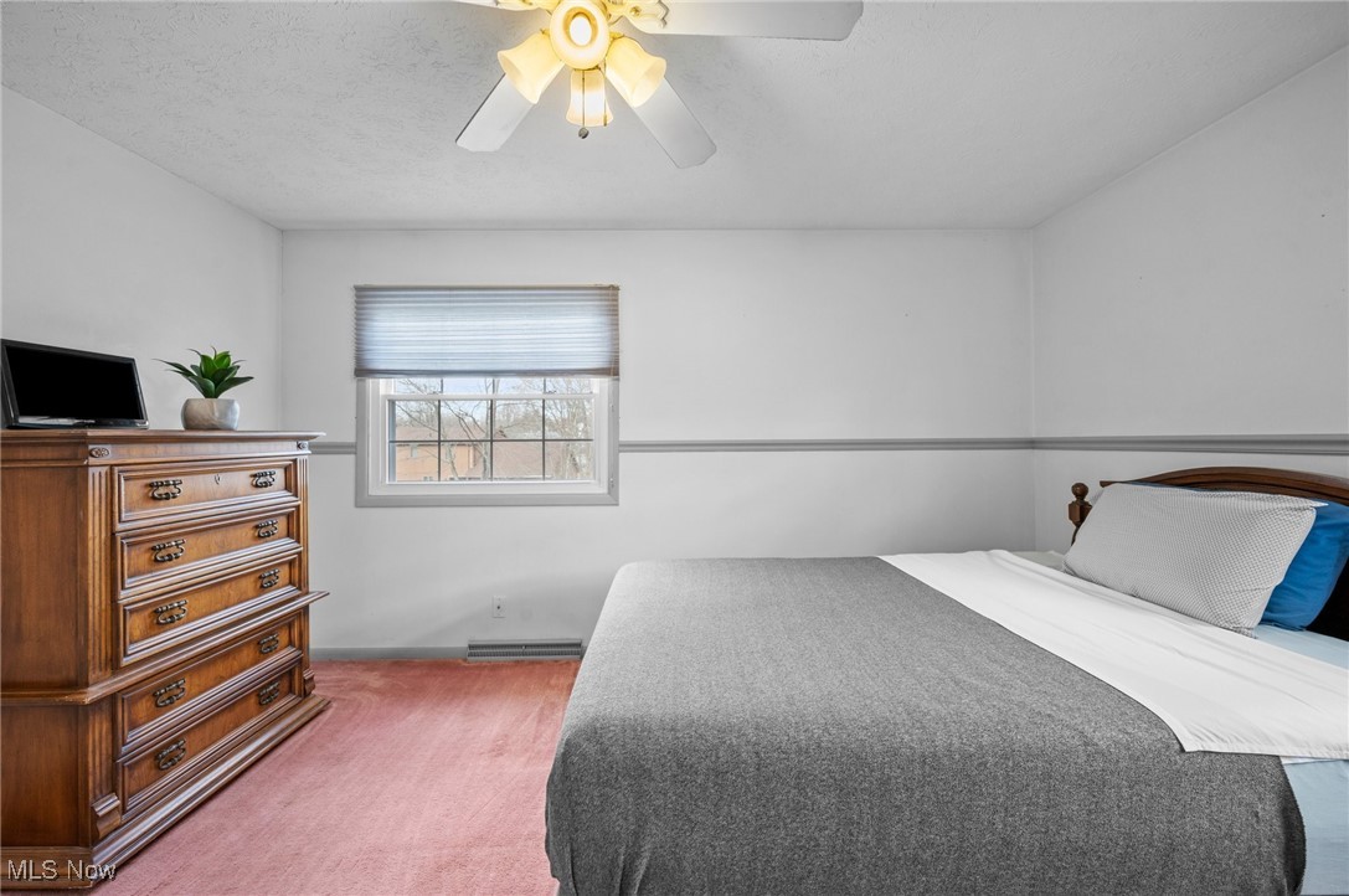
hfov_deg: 104.3
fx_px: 524
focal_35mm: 14
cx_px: 674
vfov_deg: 81.1
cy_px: 448
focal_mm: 14
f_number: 8
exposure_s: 1/8
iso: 400
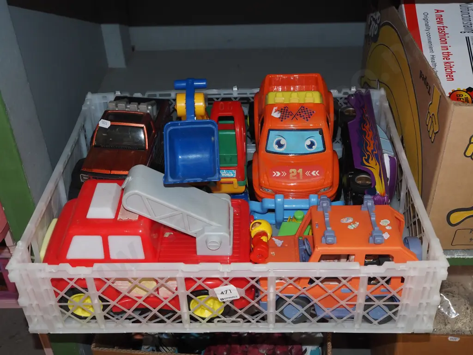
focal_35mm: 42
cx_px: 236
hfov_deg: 44.8
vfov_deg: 34.3
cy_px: 178
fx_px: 574
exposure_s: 1/160
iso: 1600
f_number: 5.6
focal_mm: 21
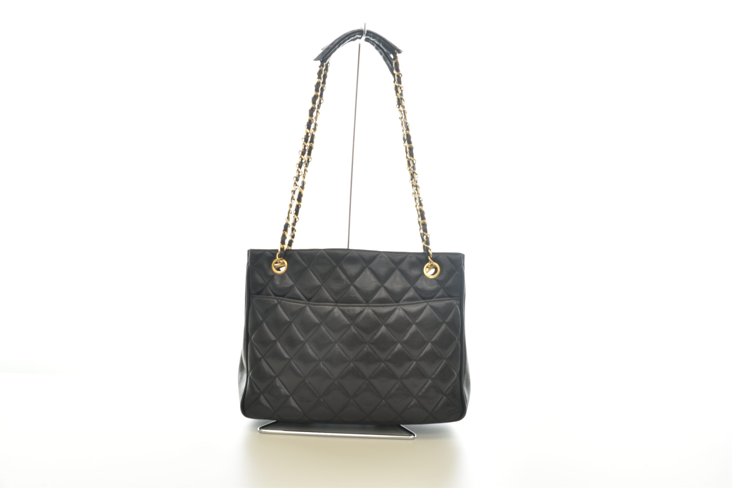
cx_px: 366
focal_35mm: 32
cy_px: 244
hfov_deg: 59.5
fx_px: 640
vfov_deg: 41.7
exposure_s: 1/8
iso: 100
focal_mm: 21
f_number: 8
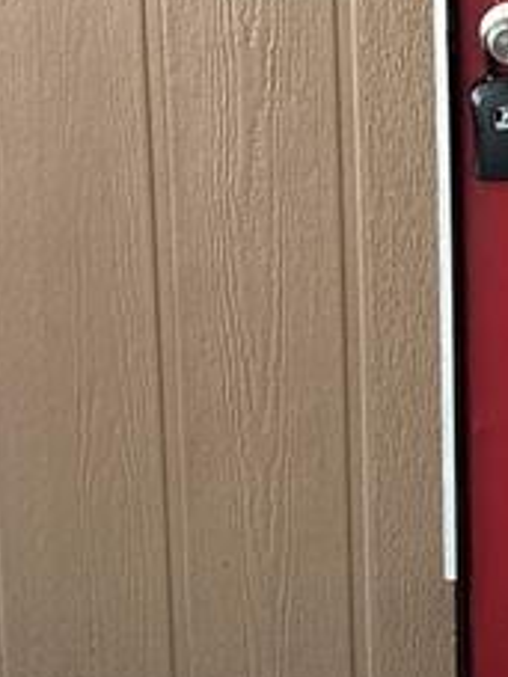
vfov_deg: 14.3
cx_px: 838
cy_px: 77
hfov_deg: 10.3
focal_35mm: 137
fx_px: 2681
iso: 64
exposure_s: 1/121
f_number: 1.5
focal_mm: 5.7
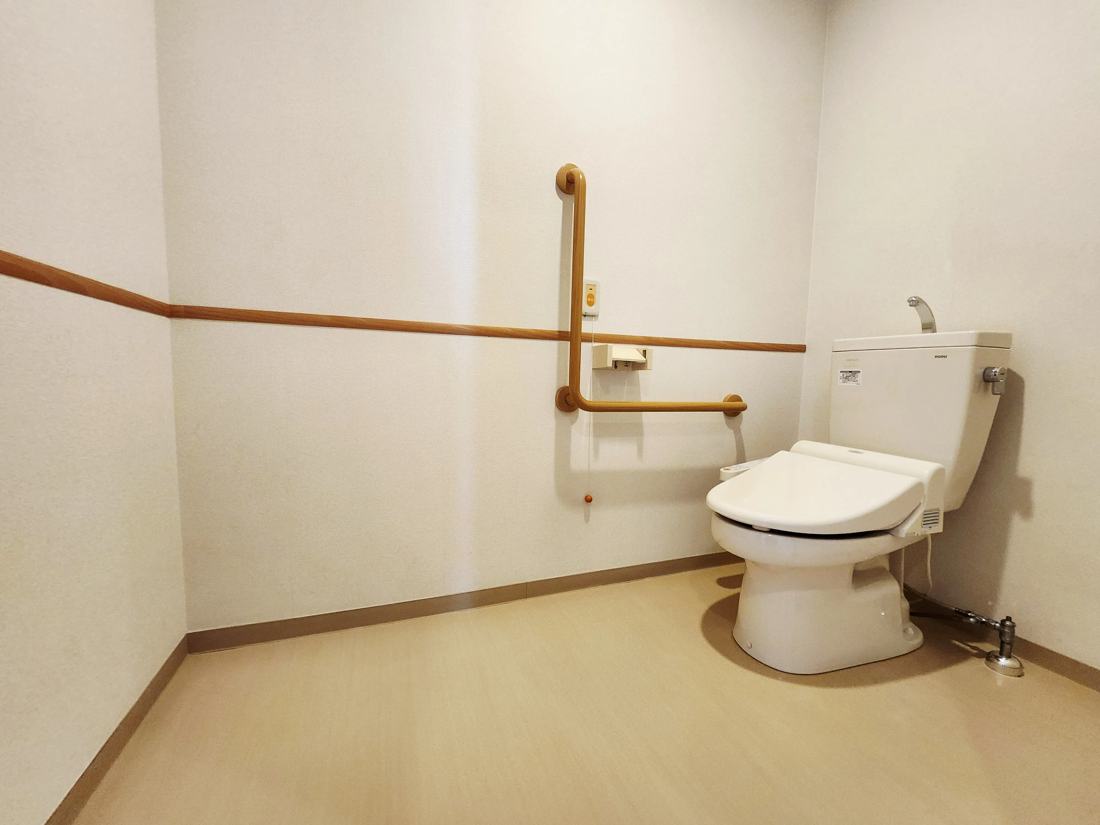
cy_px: 412
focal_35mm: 13
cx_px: 550
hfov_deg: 106.2
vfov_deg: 89.9
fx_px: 413
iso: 400
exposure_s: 1/60.2
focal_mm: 1.74
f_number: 2.2
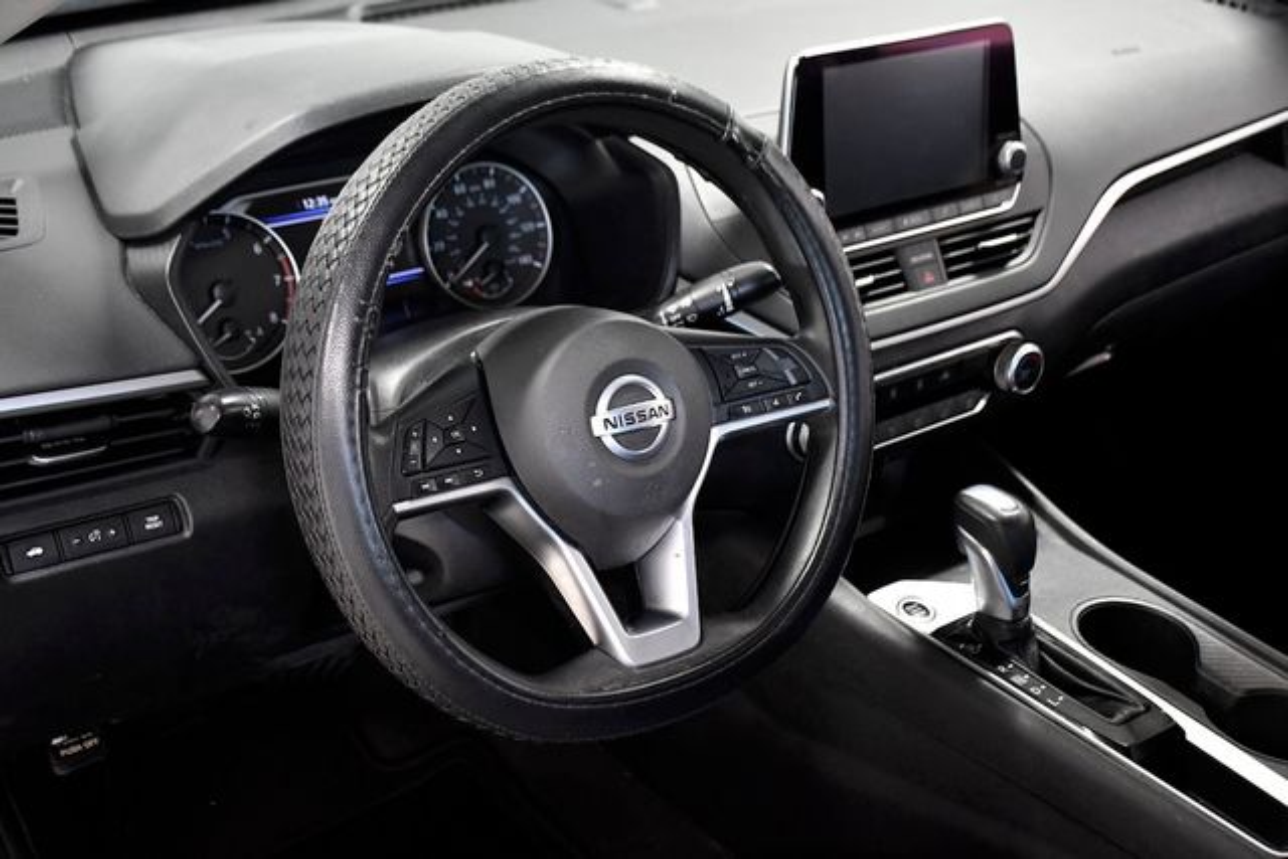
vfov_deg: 29.9
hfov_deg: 43.6
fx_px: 1610
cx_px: 644
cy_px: 430
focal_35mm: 45
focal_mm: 30
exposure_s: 1/125
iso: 2500
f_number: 4
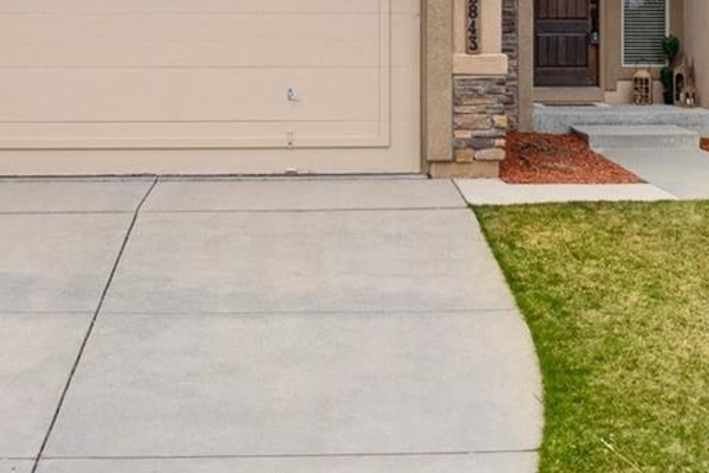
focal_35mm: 69
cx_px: 409
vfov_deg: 19.2
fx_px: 1359
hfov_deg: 29.2
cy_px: 13
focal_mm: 8.38
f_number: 2.8
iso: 100
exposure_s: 1/1250
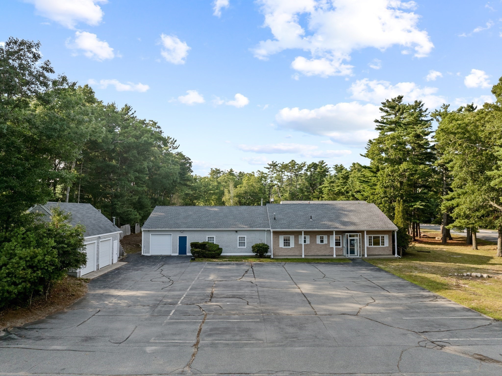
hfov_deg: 71.6
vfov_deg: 56.8
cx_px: 251
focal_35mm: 24
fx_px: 348
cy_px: 188
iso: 170
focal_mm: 12.29
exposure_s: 1/1600
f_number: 2.8
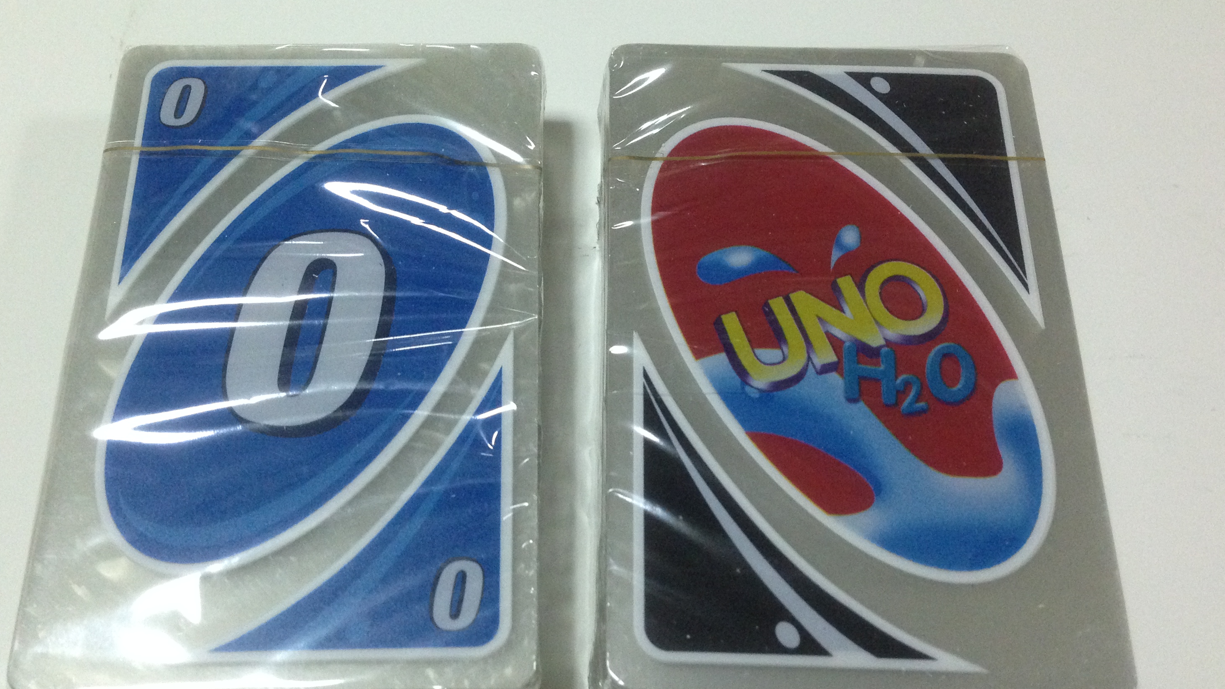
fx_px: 1299
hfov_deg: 50.5
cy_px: 332
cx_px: 575
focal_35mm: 40
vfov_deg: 29.7
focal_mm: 4.12
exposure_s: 1/20
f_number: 2.4
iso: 320
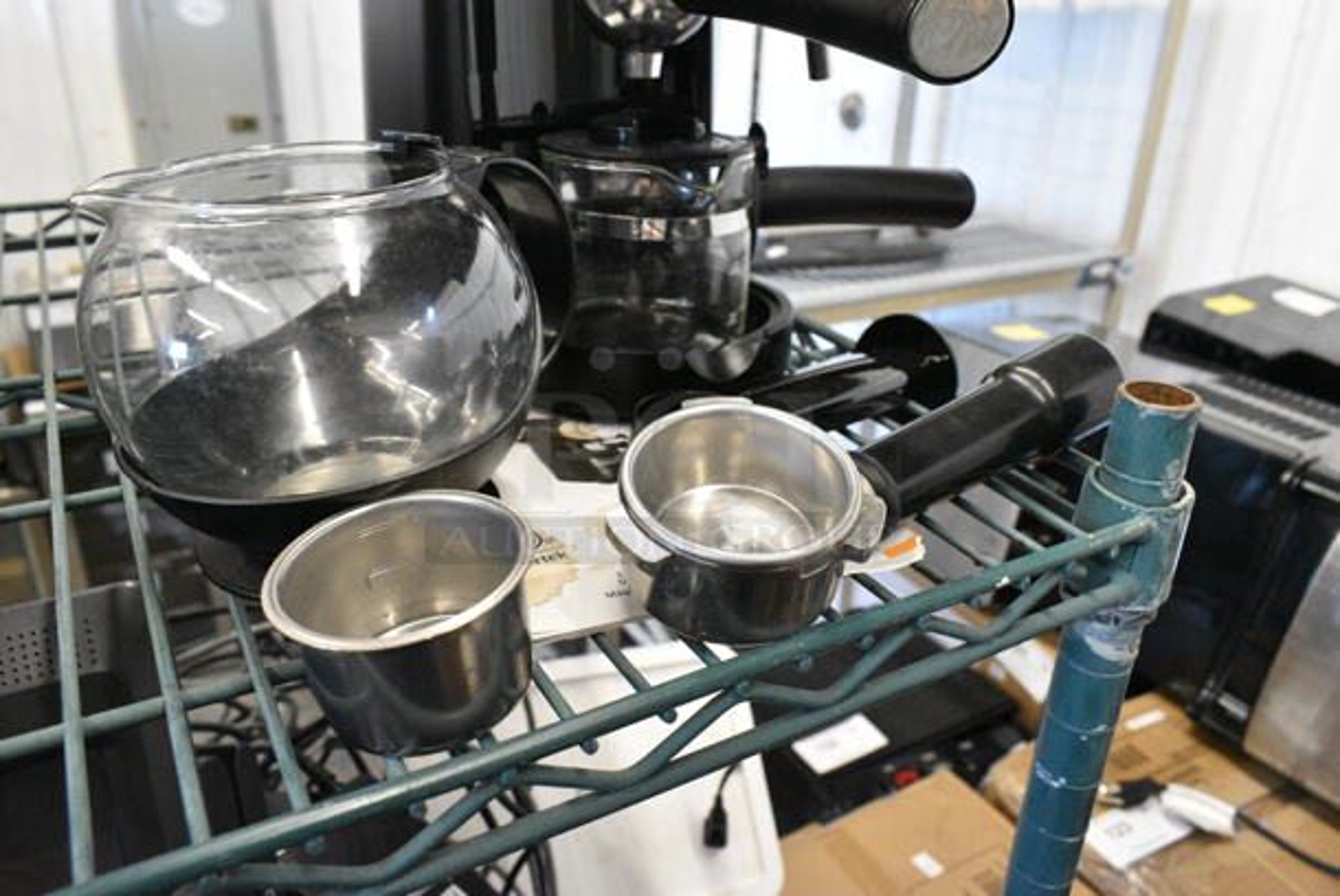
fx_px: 1006
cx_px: 670
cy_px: 448
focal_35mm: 27
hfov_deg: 67.3
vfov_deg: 48.0
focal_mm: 18
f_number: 8
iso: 6400
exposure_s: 1/200
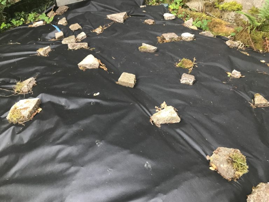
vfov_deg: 49.7
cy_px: 101
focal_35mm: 28
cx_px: 134
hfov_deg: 63.4
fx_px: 218
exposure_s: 1/20
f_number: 1.8
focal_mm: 3.99
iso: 40
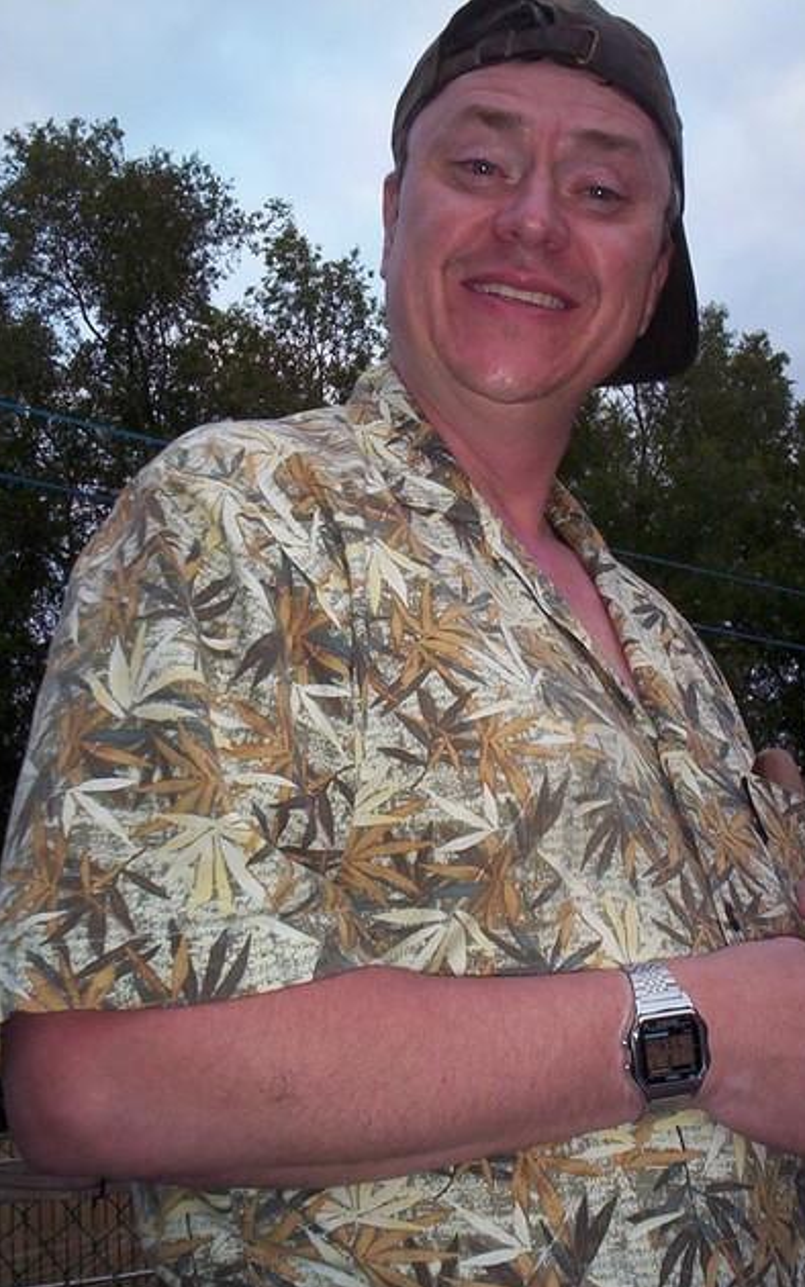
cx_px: 475
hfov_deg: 31.2
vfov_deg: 48.2
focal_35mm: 41
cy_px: 652
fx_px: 1439
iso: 140
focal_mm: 4.99
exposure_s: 1/60
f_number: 4.5
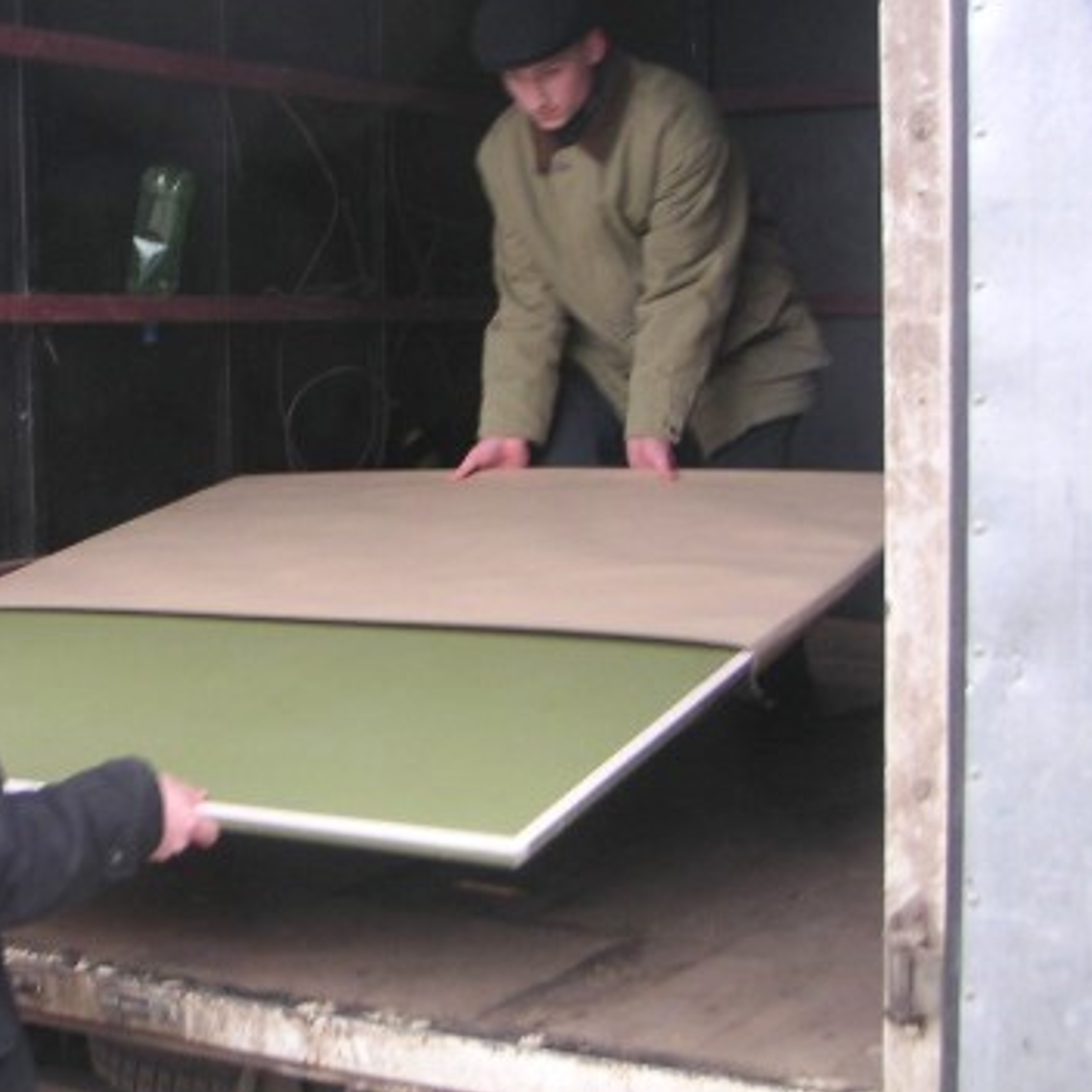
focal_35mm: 61
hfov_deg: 27.6
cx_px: 233
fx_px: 2177
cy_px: 441
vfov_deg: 28.1
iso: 50
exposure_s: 1/60
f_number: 2.8
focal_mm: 6
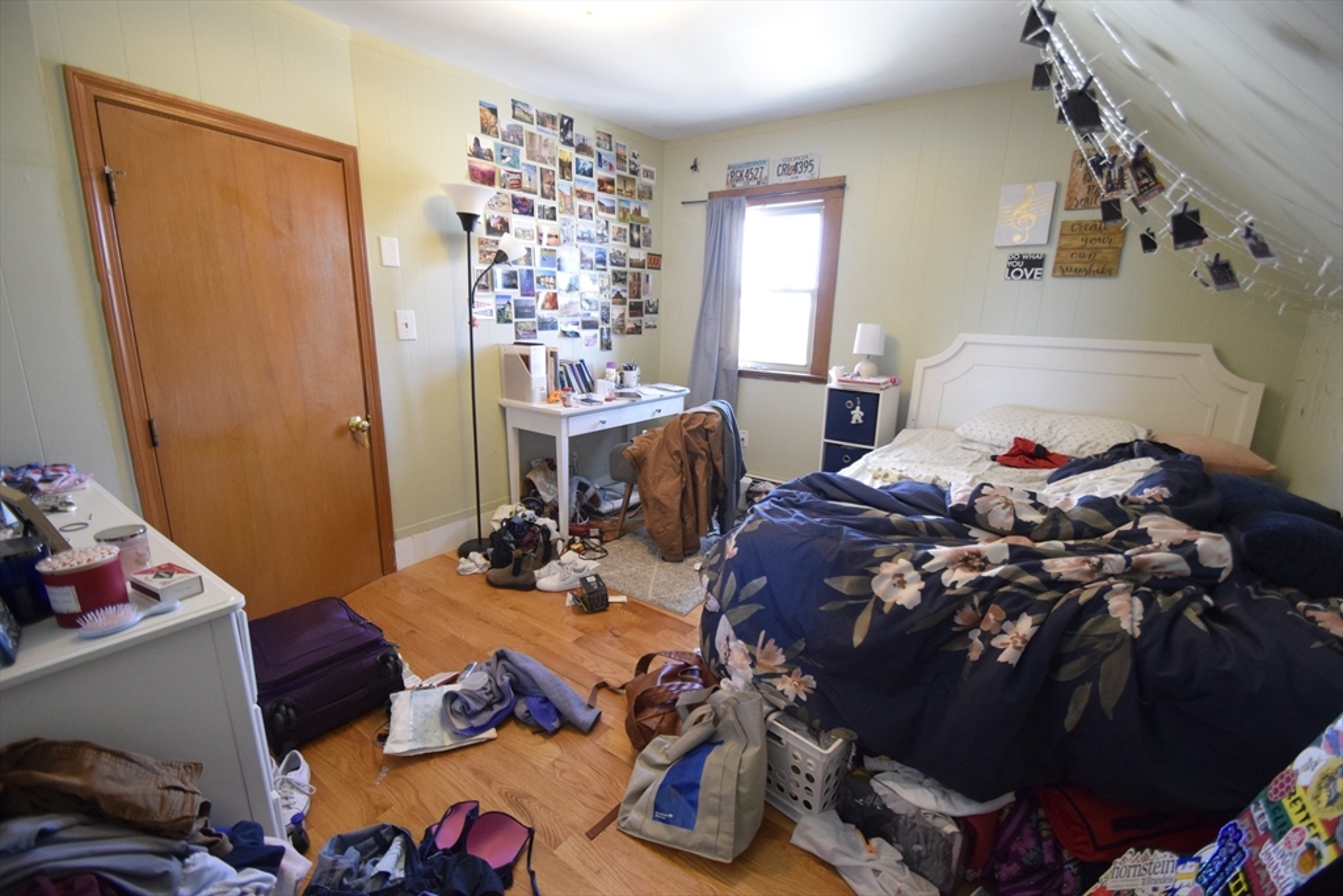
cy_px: 448
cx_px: 672
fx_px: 560
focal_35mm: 15
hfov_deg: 100.4
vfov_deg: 77.3
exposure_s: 1/60
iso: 2200
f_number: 3.5
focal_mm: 10
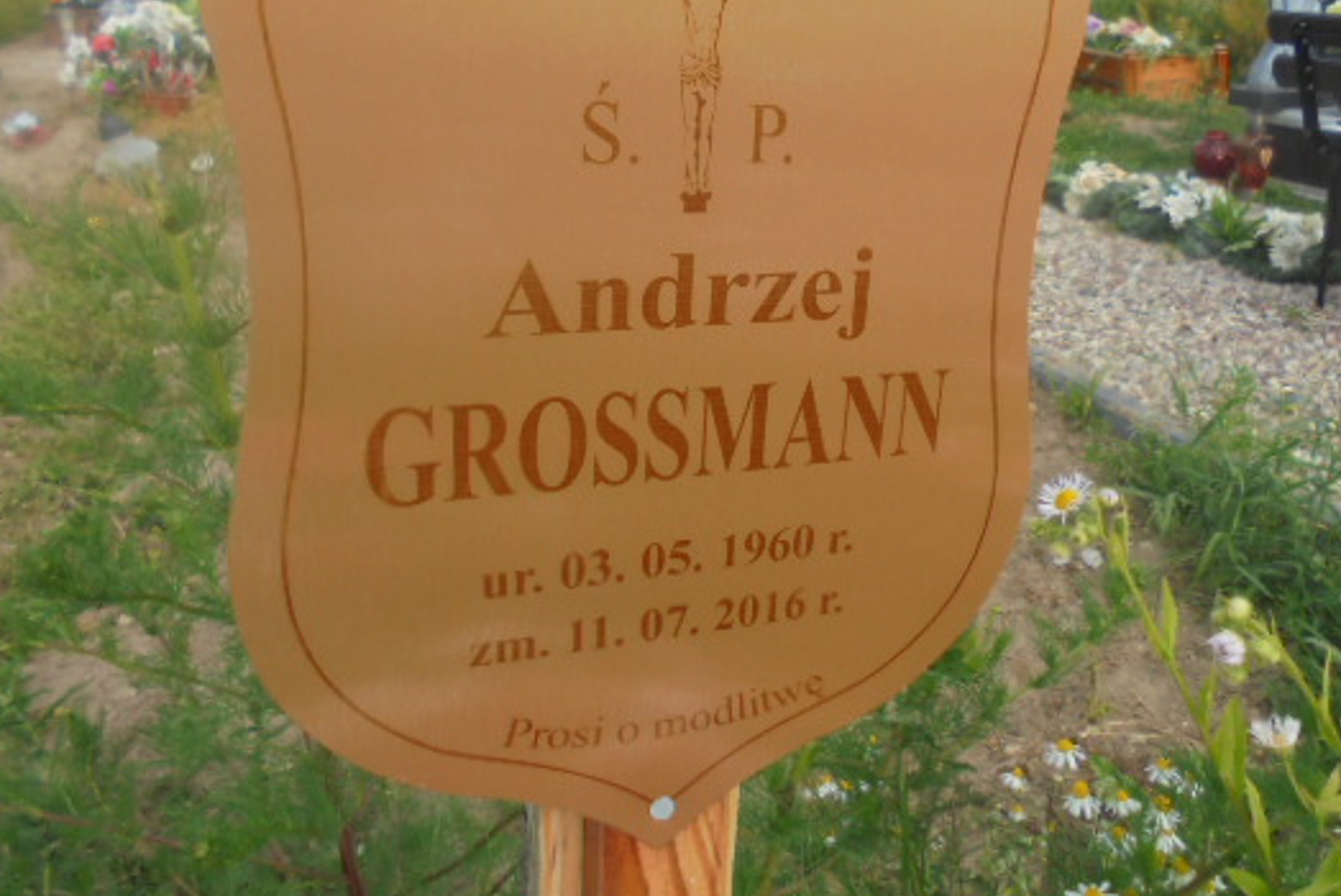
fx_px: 1230
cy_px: 320
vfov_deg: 39.7
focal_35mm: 33
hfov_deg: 57.1
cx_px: 740
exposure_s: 1/640
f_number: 3.5
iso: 100
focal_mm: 4.6
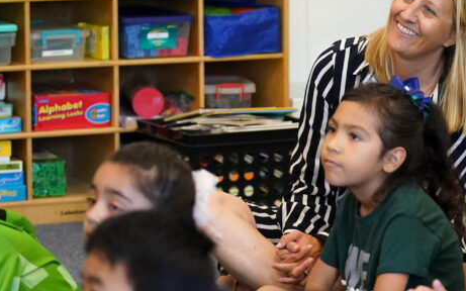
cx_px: 409
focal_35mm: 213
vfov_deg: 6.2
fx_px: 2705
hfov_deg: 9.8
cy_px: 201
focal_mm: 94
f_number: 2.8
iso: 5000
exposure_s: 1/320
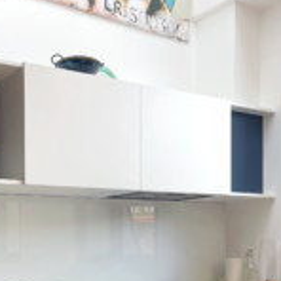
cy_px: 261
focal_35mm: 55
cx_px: 73
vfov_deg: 29.6
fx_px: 505
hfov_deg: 30.6
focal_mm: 4.2
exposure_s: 1/100
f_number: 1.6
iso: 80
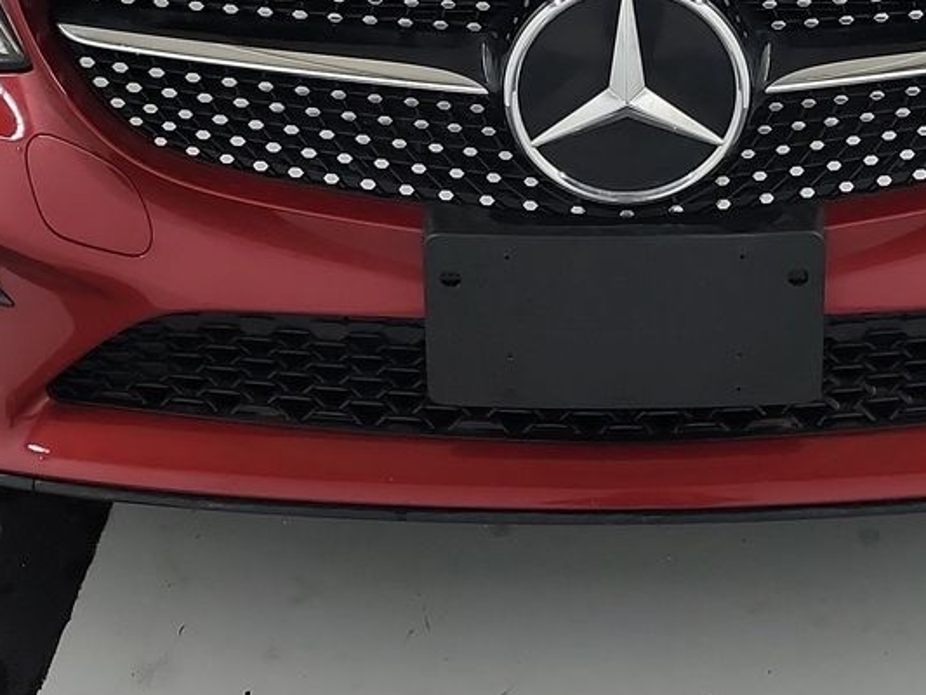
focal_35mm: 72
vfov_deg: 18.6
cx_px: 629
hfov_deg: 26.8
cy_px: -268
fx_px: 1926
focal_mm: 6.7
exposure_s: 1/59
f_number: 1.8
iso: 314
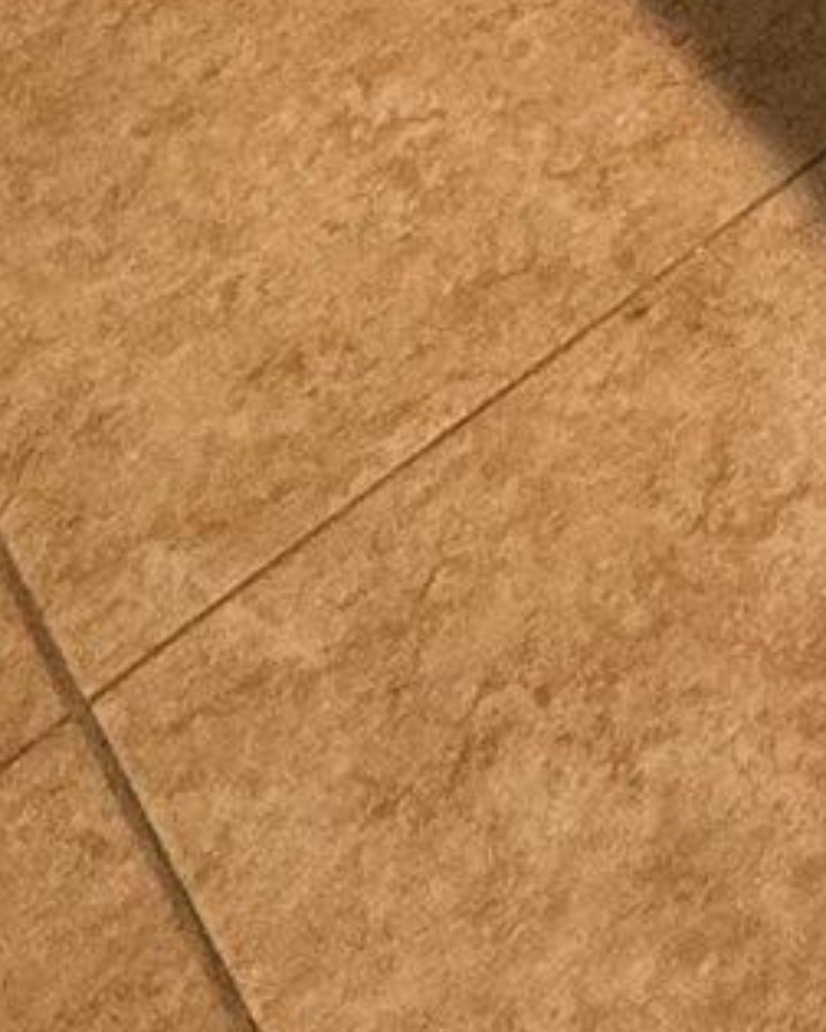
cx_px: 1832
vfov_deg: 9.8
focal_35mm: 100
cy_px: -2506
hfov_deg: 12.7
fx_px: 3056
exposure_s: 1/120
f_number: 2.2
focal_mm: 2.22
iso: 125
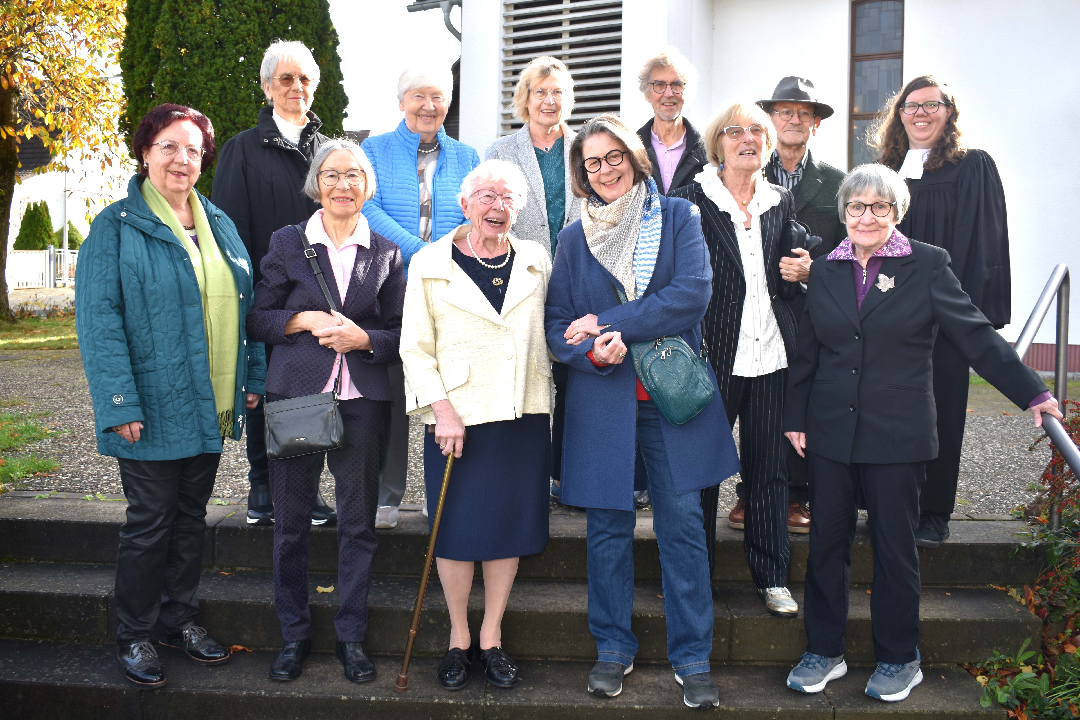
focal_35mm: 33
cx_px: 540
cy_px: 360
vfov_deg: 40.0
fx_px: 990
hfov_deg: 57.2
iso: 125
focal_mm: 22
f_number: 5
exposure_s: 1/200
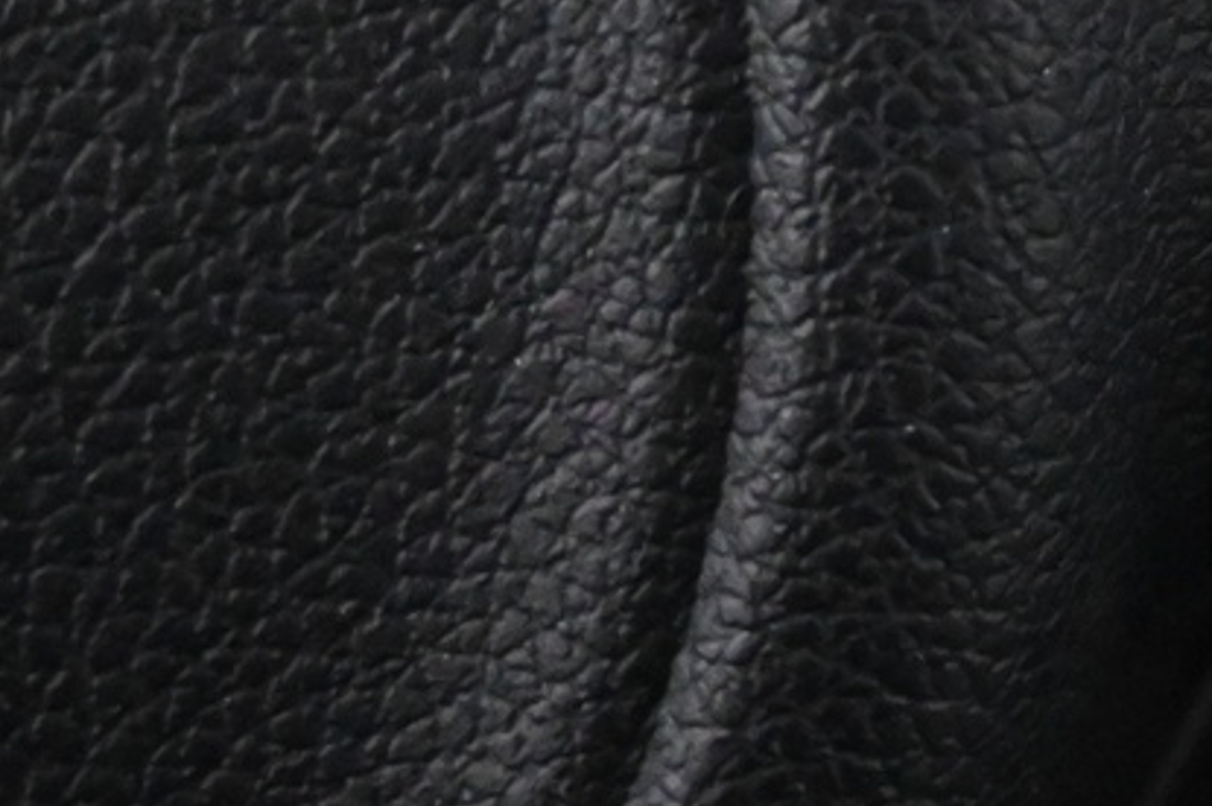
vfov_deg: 10.6
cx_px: 1781
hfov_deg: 15.1
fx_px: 4238
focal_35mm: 126
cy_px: -251
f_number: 4
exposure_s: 1/30
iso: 7200
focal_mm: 21.5
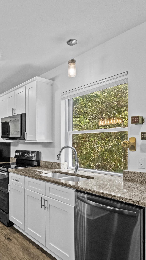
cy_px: 131
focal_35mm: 24
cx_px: 48
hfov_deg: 46.9
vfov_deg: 76.3
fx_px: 165
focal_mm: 10
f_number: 10
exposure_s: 1/5
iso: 1600
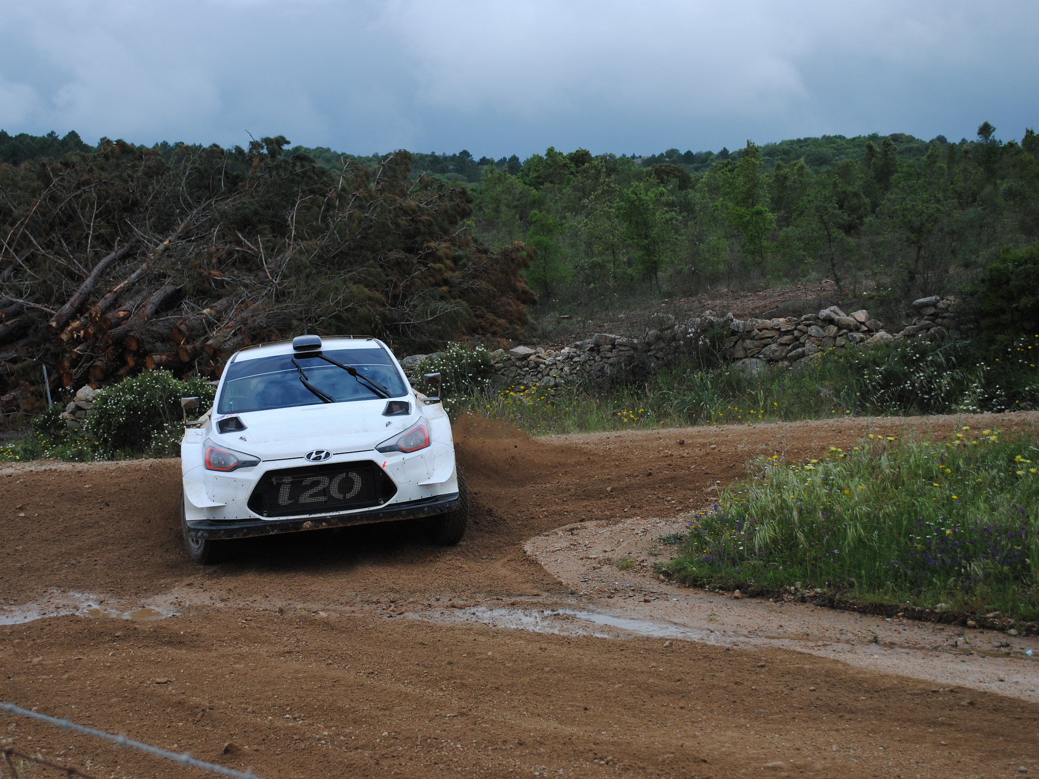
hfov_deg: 32.7
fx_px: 1771
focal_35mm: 59
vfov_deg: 24.8
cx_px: 459
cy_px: 390
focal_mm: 36
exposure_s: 1/1000
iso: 180
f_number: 5
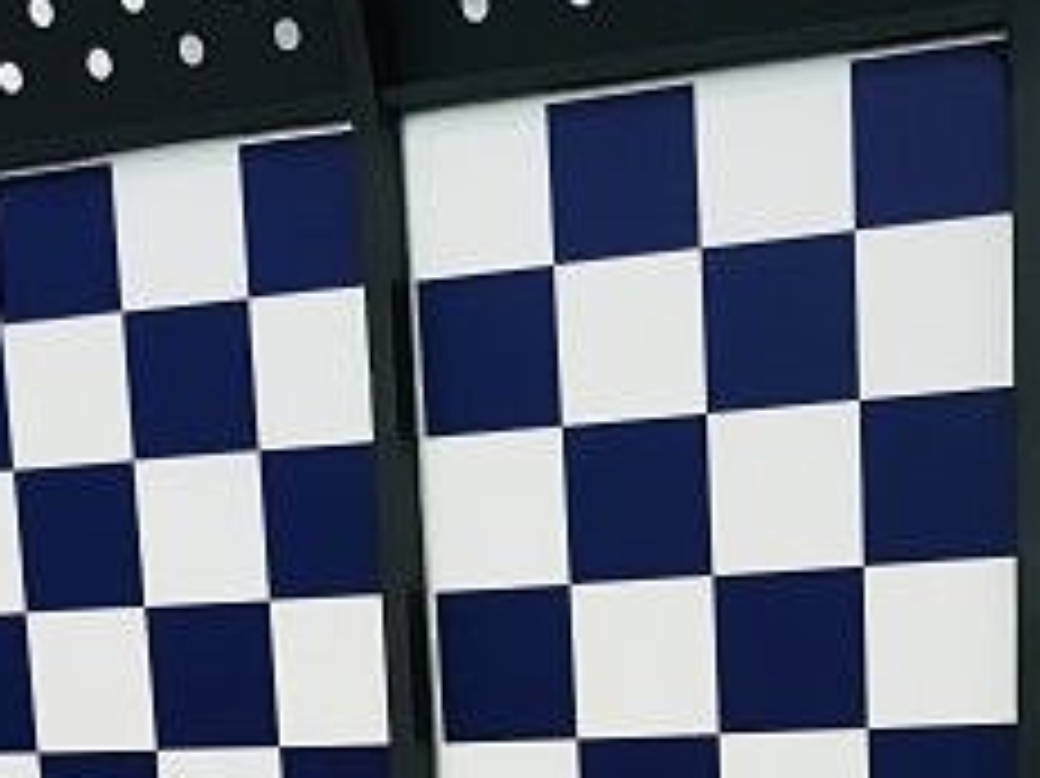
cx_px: 621
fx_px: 2913
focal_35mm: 97
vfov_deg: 13.9
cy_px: 1304
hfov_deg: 20.2
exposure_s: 1/30
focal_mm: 3.99
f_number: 1.8
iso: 32
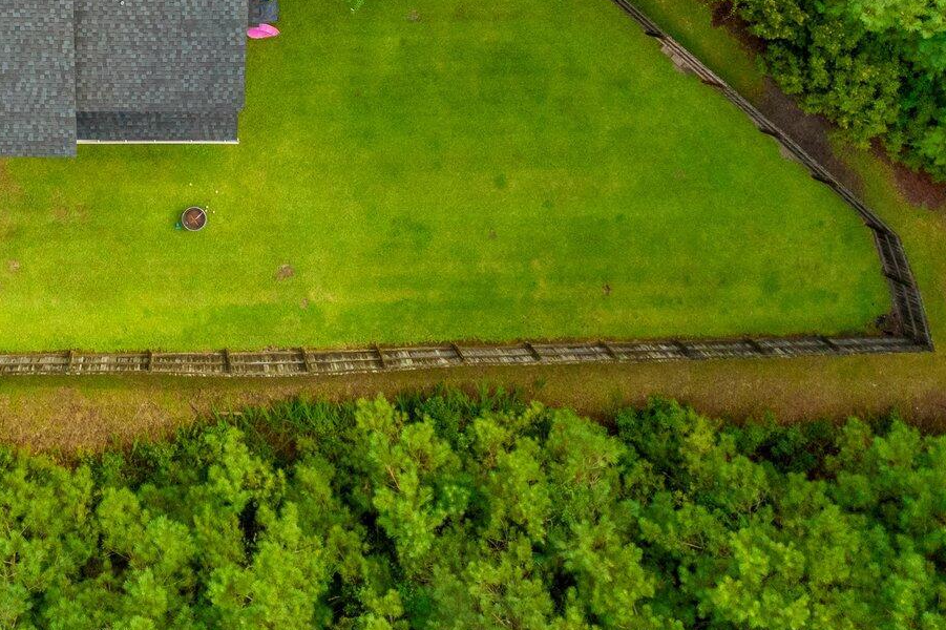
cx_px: 165
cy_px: -78
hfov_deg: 37.9
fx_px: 1313
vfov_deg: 24.9
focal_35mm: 50
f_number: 2.8
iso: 400
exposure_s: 1/240
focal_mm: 8.38
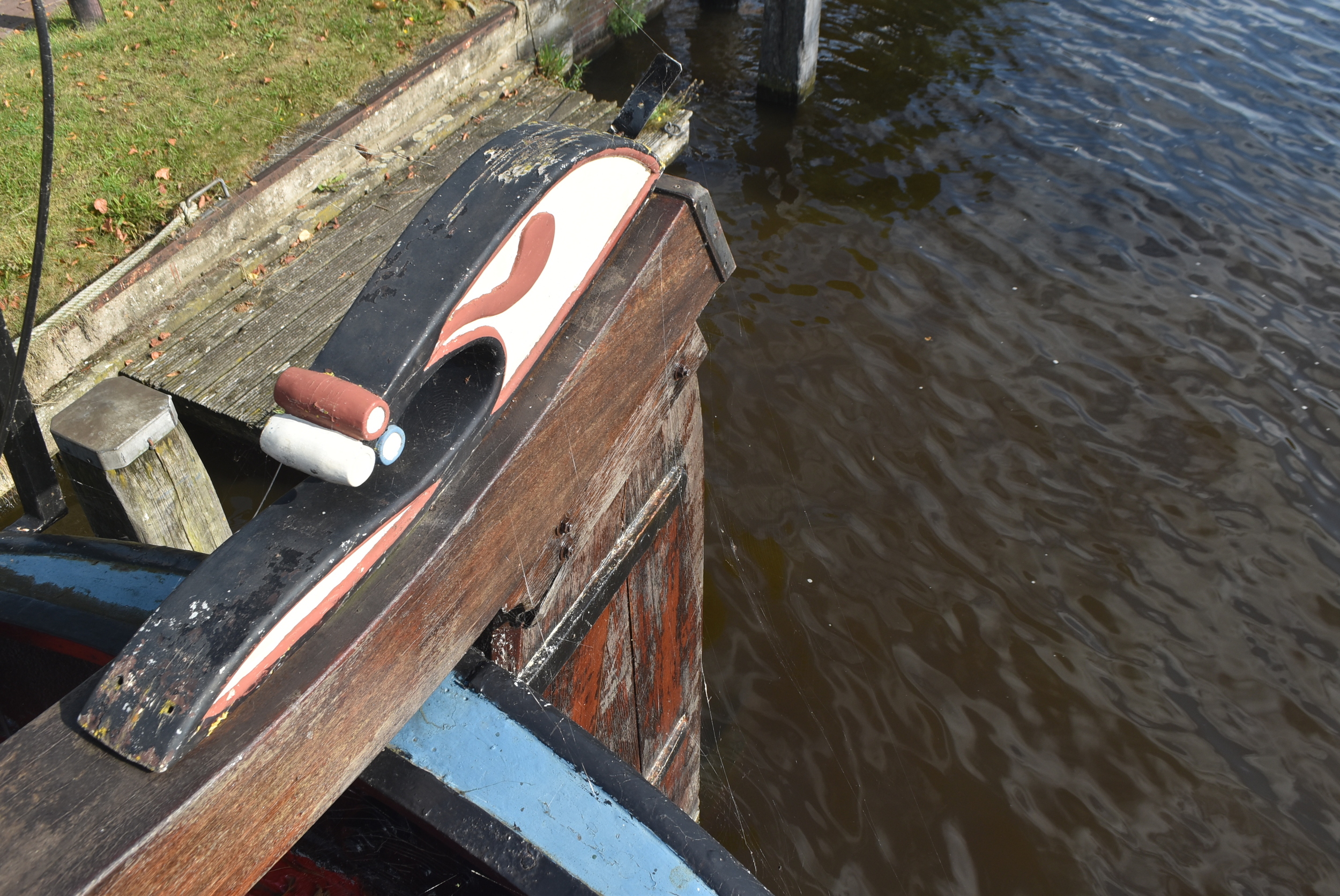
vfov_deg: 48.0
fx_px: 1006
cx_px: 670
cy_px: 448
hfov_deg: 67.3
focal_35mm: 27
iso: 200
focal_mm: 18
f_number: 8
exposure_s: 1/250
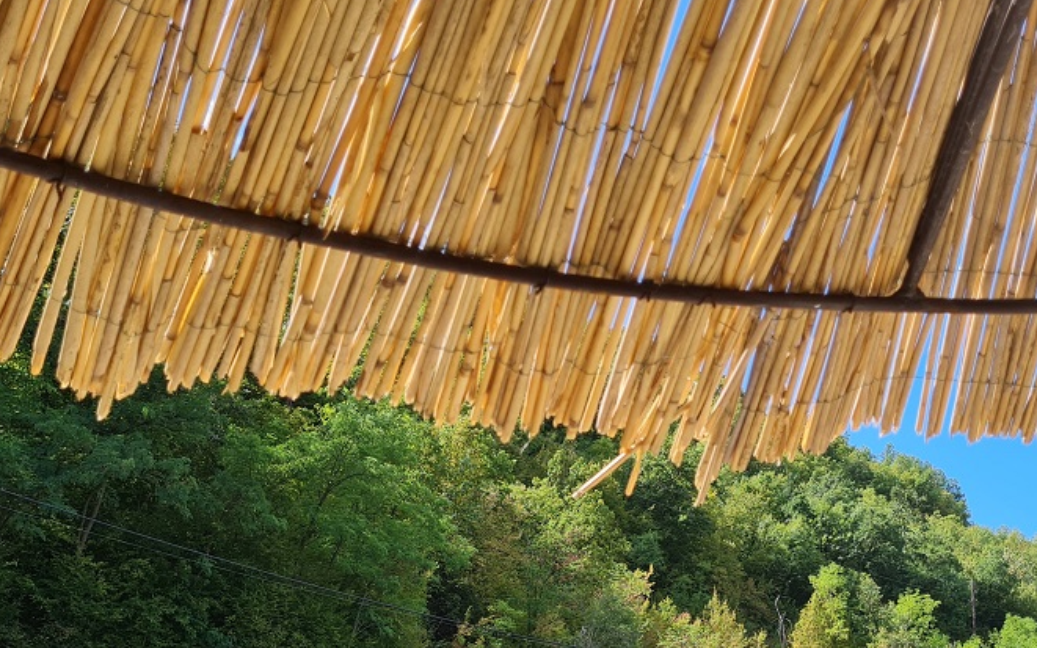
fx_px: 1413
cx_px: 615
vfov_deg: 24.3
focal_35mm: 50
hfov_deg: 40.2
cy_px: 689
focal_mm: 5.4
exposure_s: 1/1288
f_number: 1.8
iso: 50
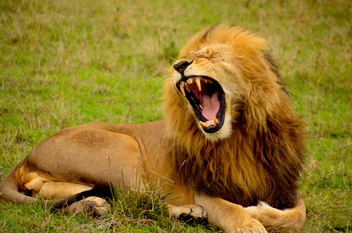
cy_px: 116
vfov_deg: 3.6
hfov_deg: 5.5
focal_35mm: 375
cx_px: 176
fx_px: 3659
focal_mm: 250
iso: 1250
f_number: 6.3
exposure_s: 1/640
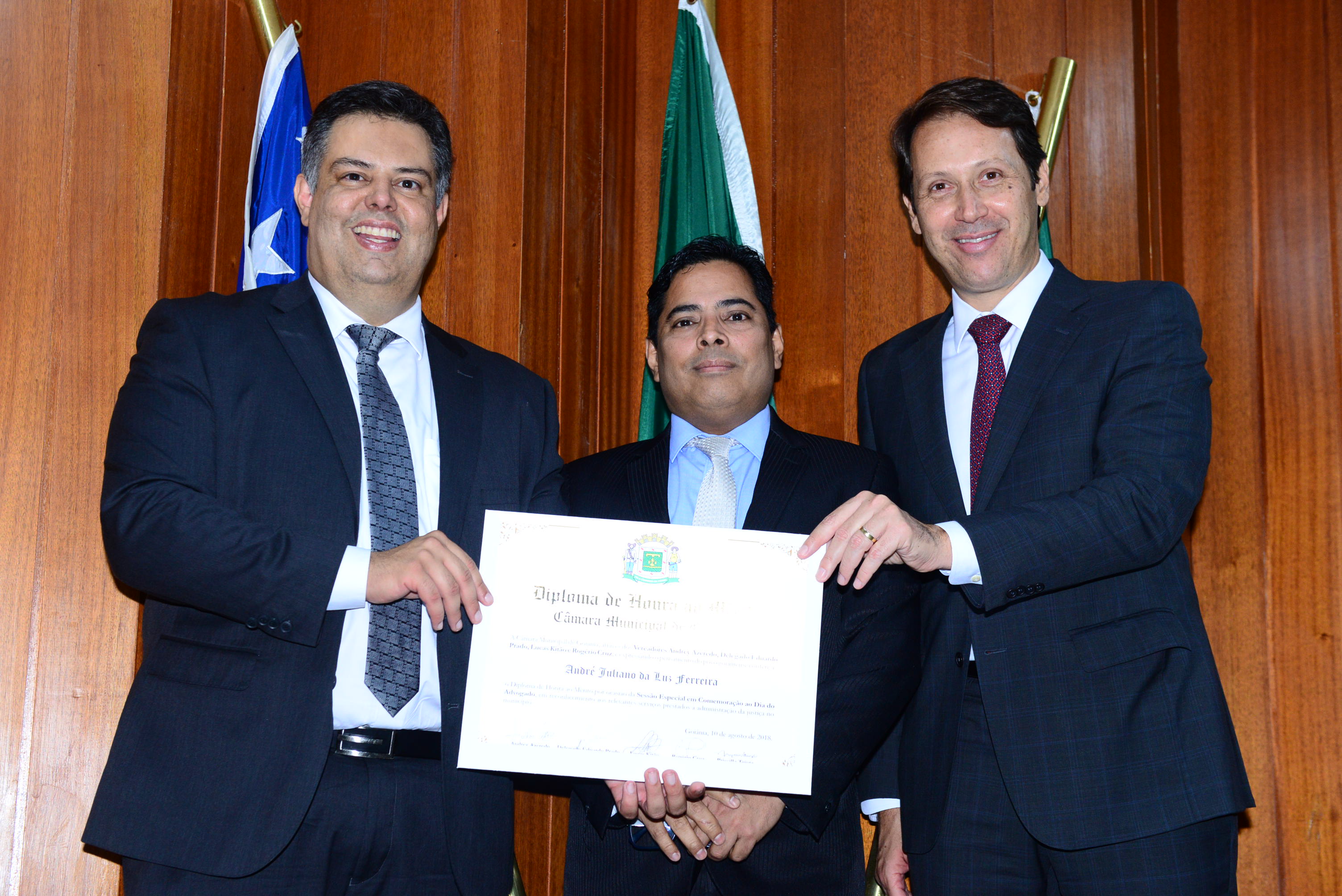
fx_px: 2163
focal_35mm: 58
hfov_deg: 34.5
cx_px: 671
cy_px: 448
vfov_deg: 23.4
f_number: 5.6
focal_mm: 58
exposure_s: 1/125
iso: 2000
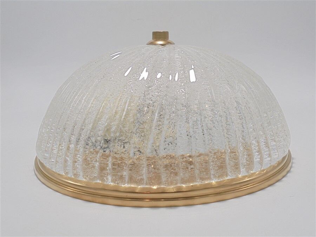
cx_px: 158
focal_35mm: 38
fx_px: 347
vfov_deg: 37.7
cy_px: 118
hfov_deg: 49.0
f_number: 4.2
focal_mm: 6.9
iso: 100
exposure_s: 1/60
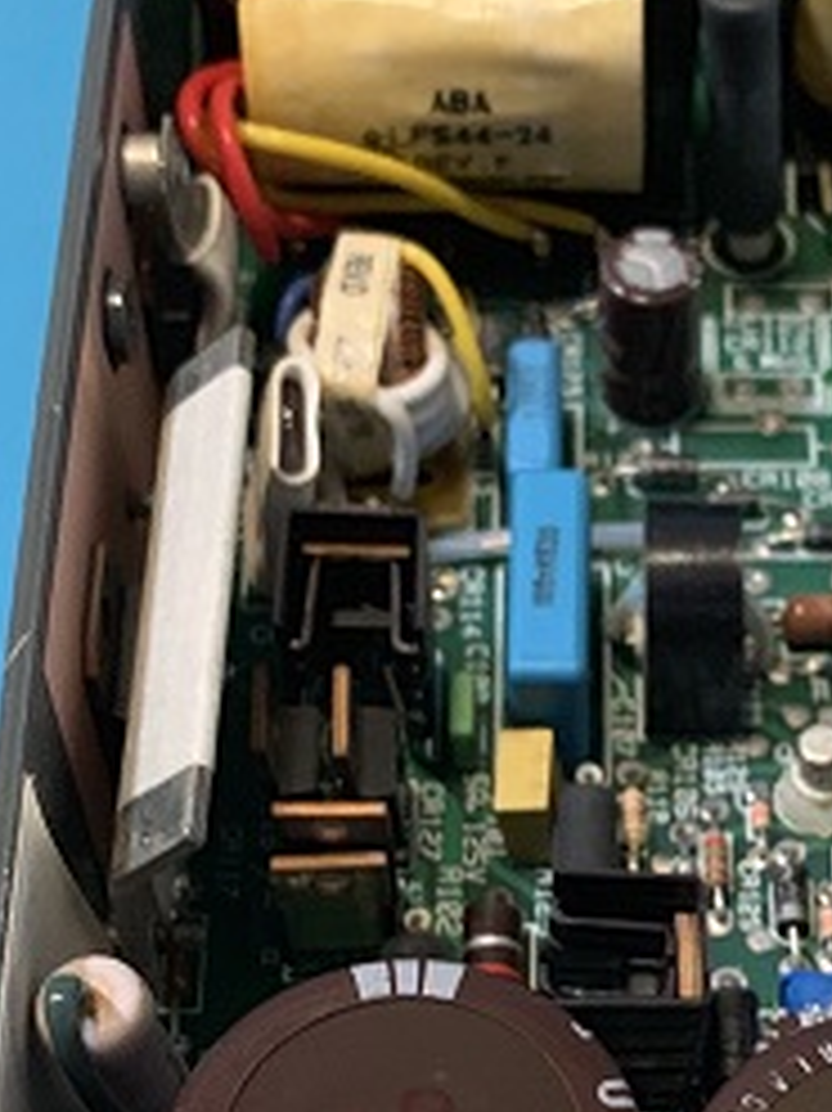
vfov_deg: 22.4
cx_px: 744
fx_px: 2726
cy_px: 1033
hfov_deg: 17.1
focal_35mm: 85
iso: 500
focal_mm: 4.25
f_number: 1.8
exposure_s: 1/30
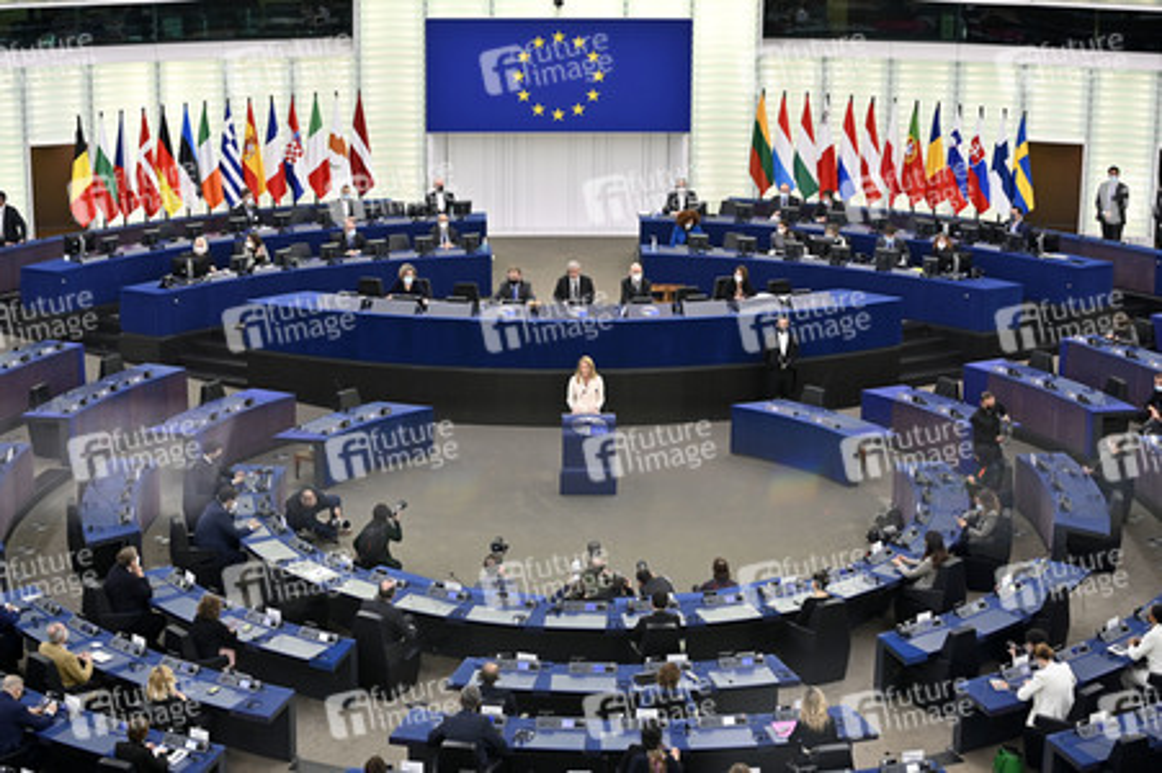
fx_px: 2258
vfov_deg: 19.4
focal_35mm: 70
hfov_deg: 28.9
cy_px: 386
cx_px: 581
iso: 1000
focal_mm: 70
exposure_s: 1/320
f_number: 2.8
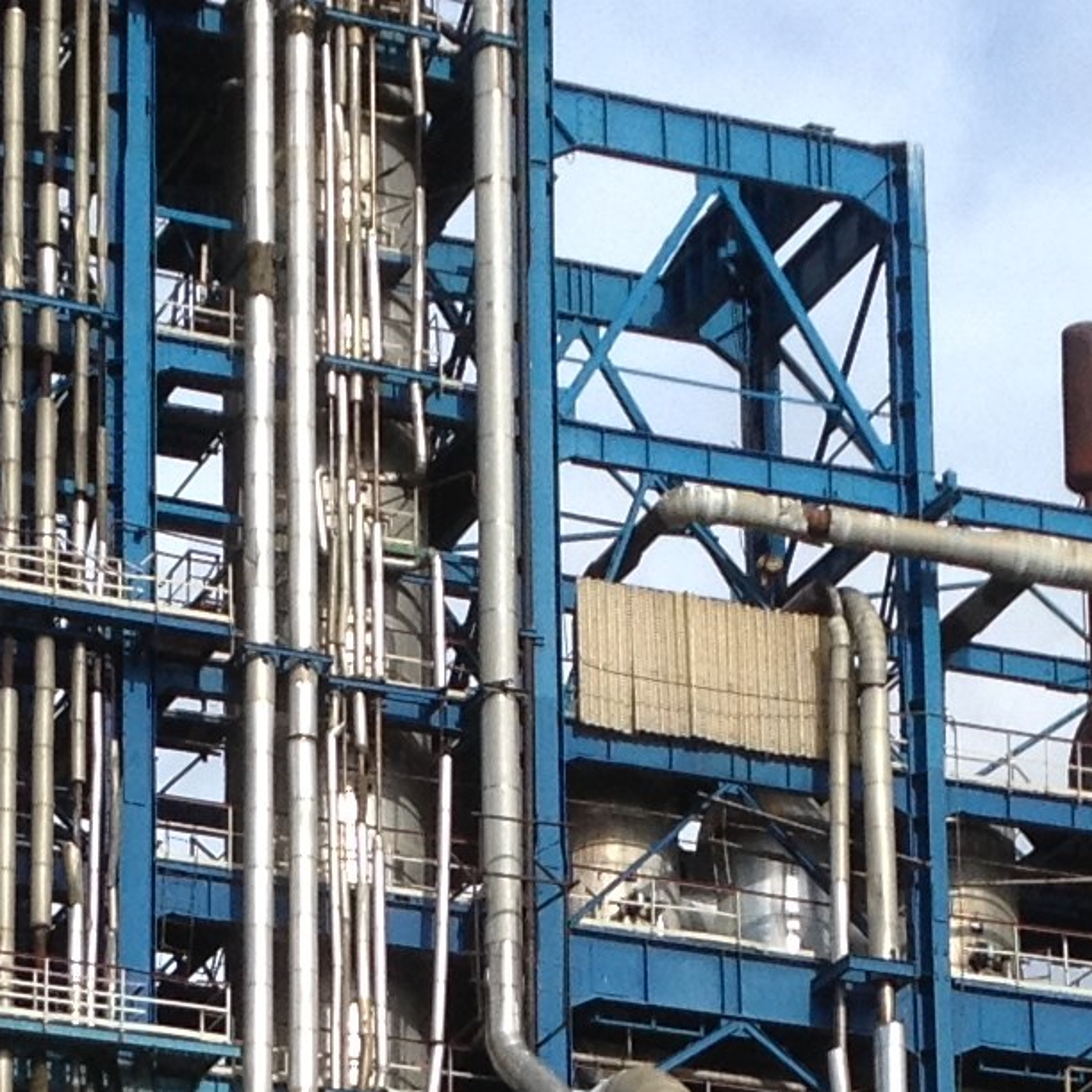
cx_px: 385
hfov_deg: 10.6
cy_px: 1499
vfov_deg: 10.3
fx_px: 5889
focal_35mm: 165
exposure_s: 1/1314
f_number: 2.4
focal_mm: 4.28
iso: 50
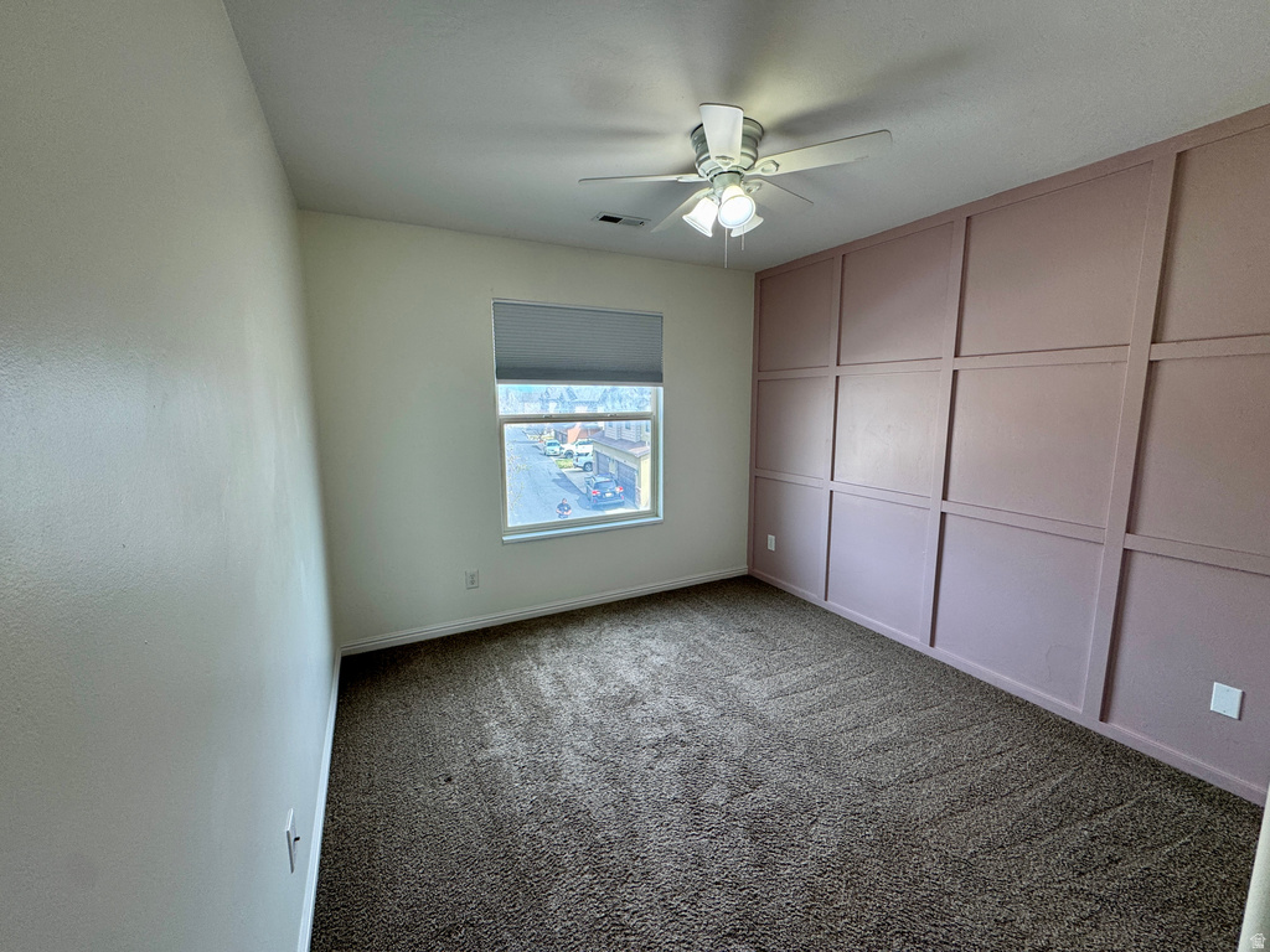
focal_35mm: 14
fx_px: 514
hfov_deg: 102.1
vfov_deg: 85.7
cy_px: 476
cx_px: 635
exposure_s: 1/120
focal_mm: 2.22
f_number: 2.2
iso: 80
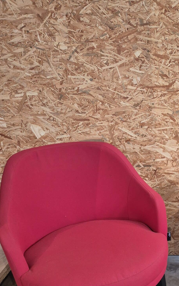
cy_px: 235
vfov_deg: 43.7
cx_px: 182
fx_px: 336
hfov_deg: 28.0
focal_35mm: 43
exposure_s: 1/100
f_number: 1.8
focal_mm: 5.4
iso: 400
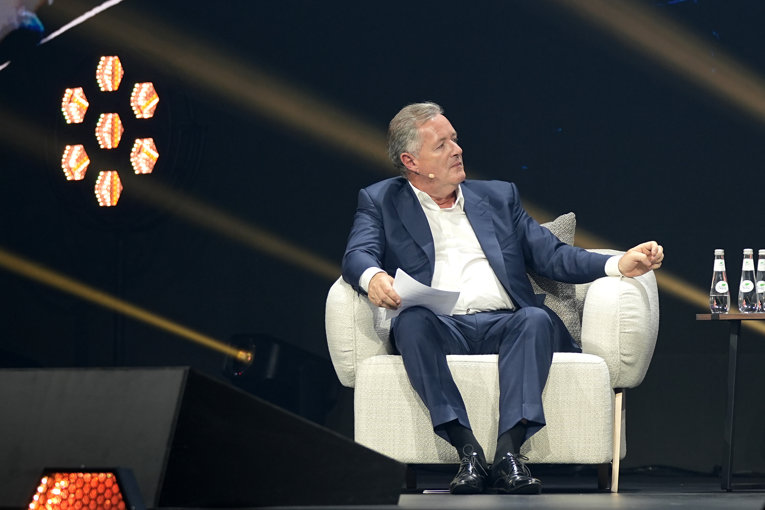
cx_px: 382
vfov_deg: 7.0
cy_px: 255
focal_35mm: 195
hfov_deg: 10.5
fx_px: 4143
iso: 640
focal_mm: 130
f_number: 3.5
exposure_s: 1/250
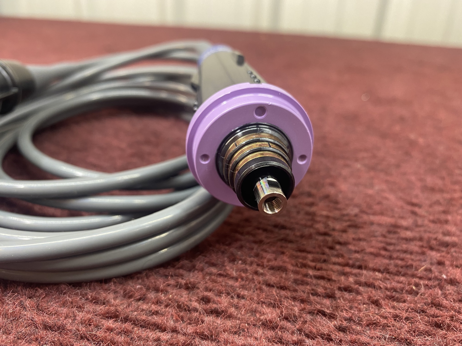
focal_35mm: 26
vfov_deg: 53.1
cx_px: 231
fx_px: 347
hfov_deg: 67.3
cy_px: 173
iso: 200
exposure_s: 1/60
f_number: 1.8
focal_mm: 4.25
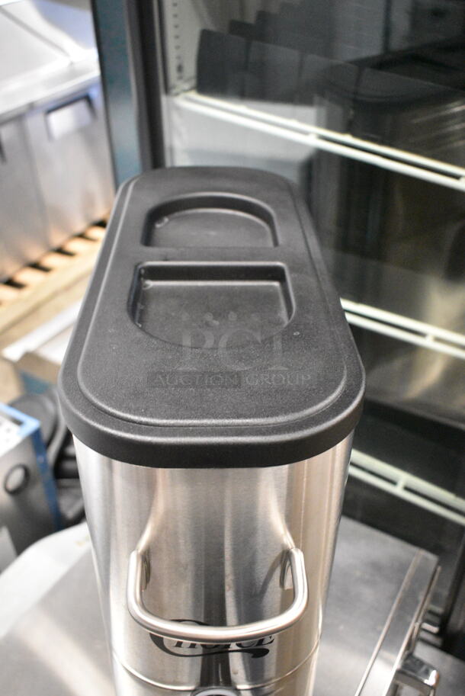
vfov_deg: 55.1
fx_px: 667
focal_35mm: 34
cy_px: 348
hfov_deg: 38.4
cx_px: 232
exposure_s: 1/80
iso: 6400
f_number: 4.5
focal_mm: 23
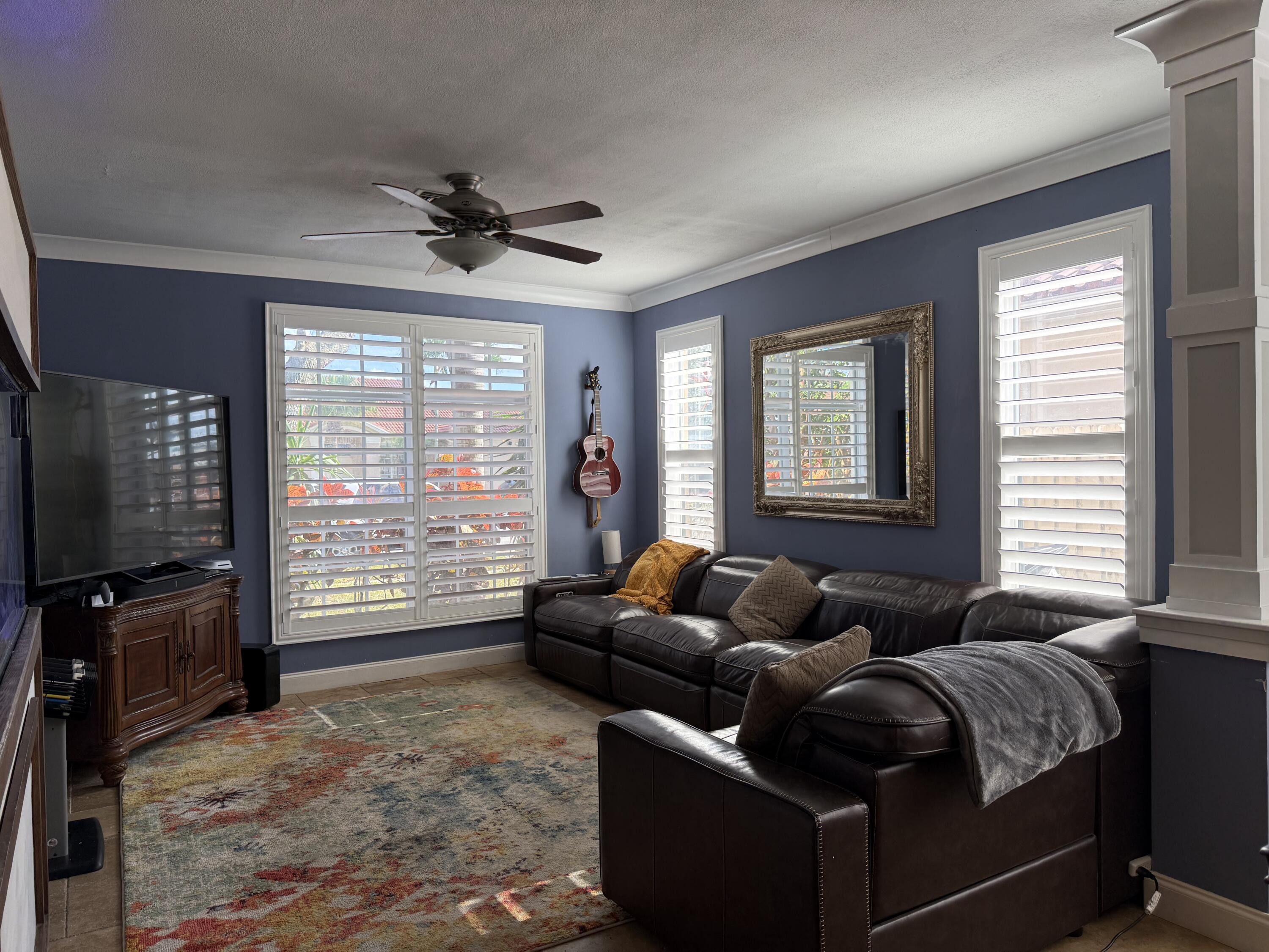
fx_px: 880
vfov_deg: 56.8
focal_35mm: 24
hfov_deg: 71.6
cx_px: 634
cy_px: 476
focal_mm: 6.76
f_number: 1.78
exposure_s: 1/433
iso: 100
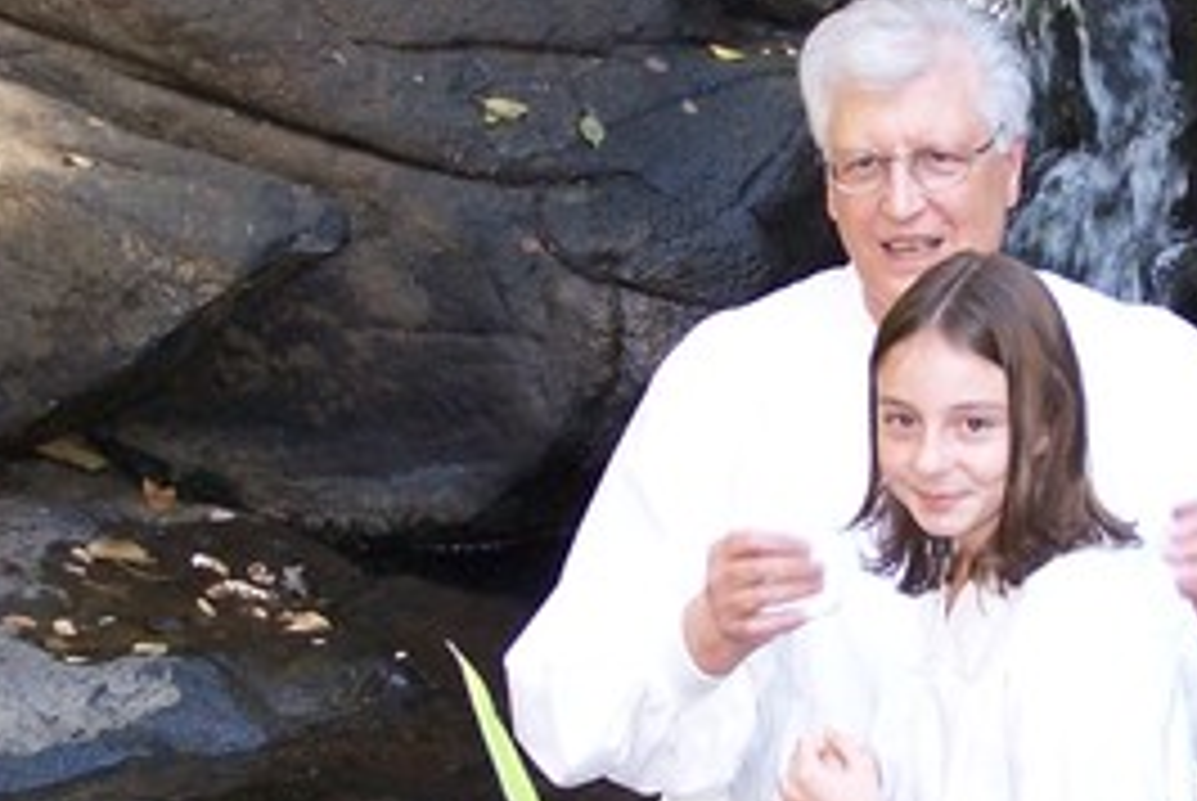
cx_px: 1040
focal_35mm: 160
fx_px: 5326
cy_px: 328
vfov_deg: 8.6
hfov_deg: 12.7
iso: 140
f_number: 3.2
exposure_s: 1/80
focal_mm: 10.7
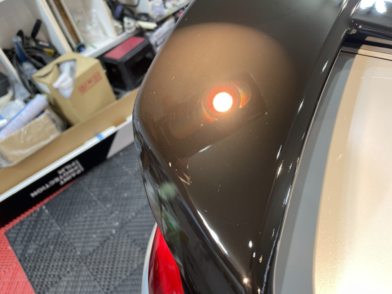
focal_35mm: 26
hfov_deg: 67.3
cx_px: 196
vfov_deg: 53.1
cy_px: 147
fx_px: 294
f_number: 1.6
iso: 125
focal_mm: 4.2
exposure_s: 1/120
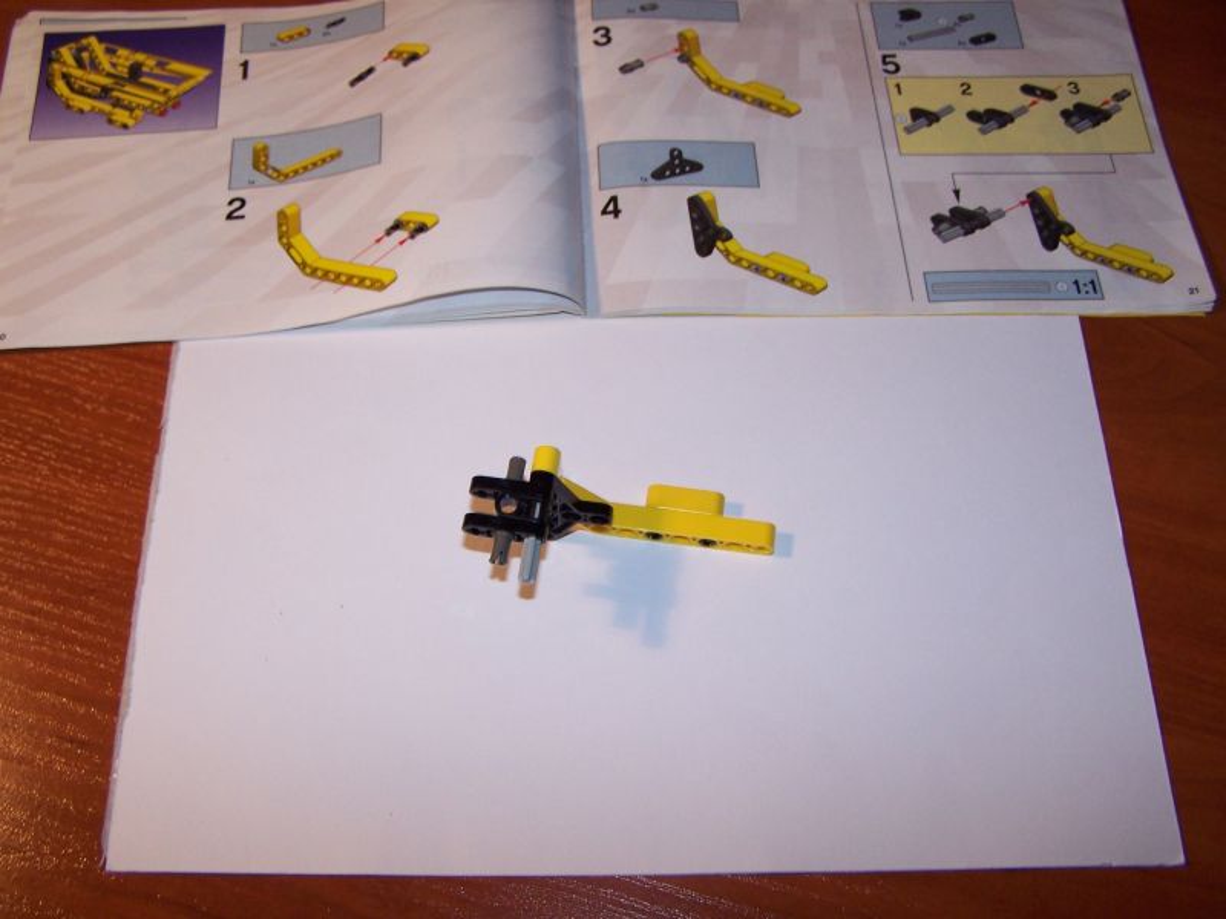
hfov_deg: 49.0
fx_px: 1346
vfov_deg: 37.7
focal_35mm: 38
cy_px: 460
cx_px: 613
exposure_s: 1/60
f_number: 2.8
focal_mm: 6.3
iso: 140
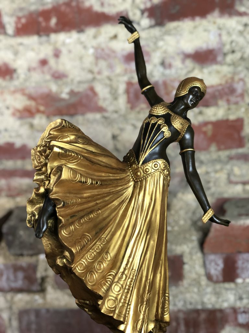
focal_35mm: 52
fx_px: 499
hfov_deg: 28.0
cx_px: 124
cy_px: 166
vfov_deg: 36.8
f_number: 2.4
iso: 64
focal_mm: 6
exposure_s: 1/50
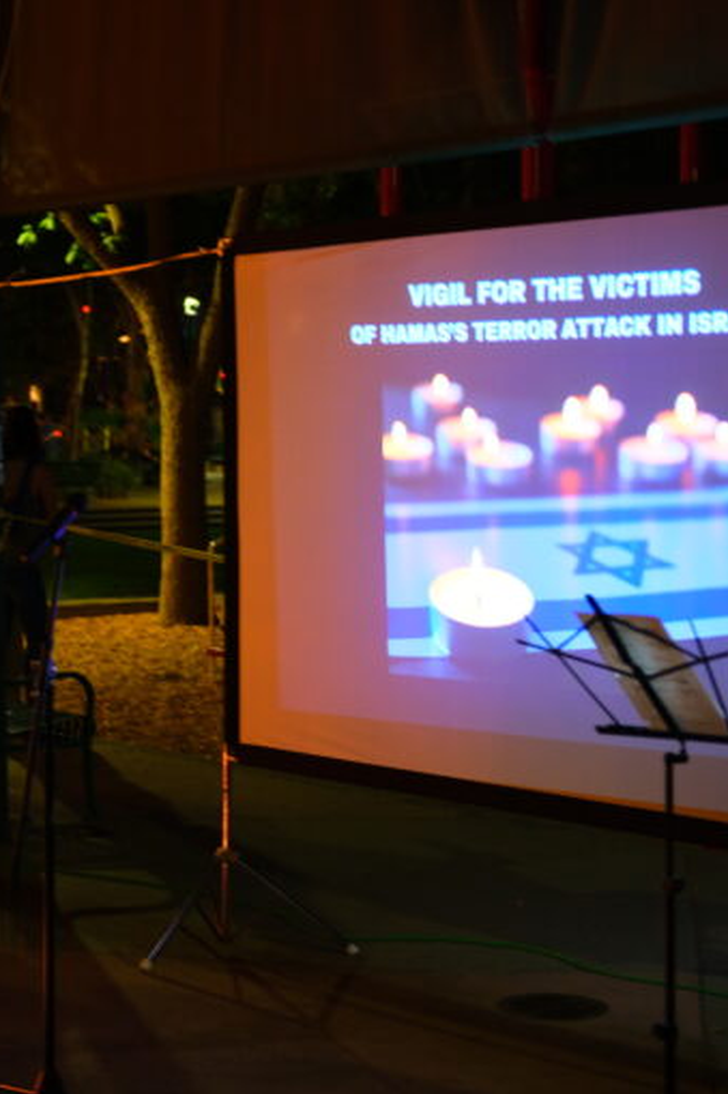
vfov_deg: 25.4
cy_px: 546
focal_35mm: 80
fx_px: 2428
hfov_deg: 16.8
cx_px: 45
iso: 800
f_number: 2
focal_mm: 35
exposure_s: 1/9
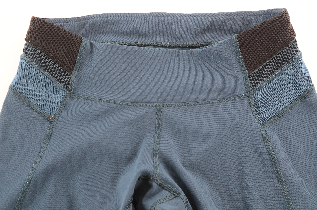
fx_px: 659
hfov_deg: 27.0
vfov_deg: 18.1
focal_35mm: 75
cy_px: 105
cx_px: 158
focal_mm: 50
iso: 400
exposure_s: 1/100
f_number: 14
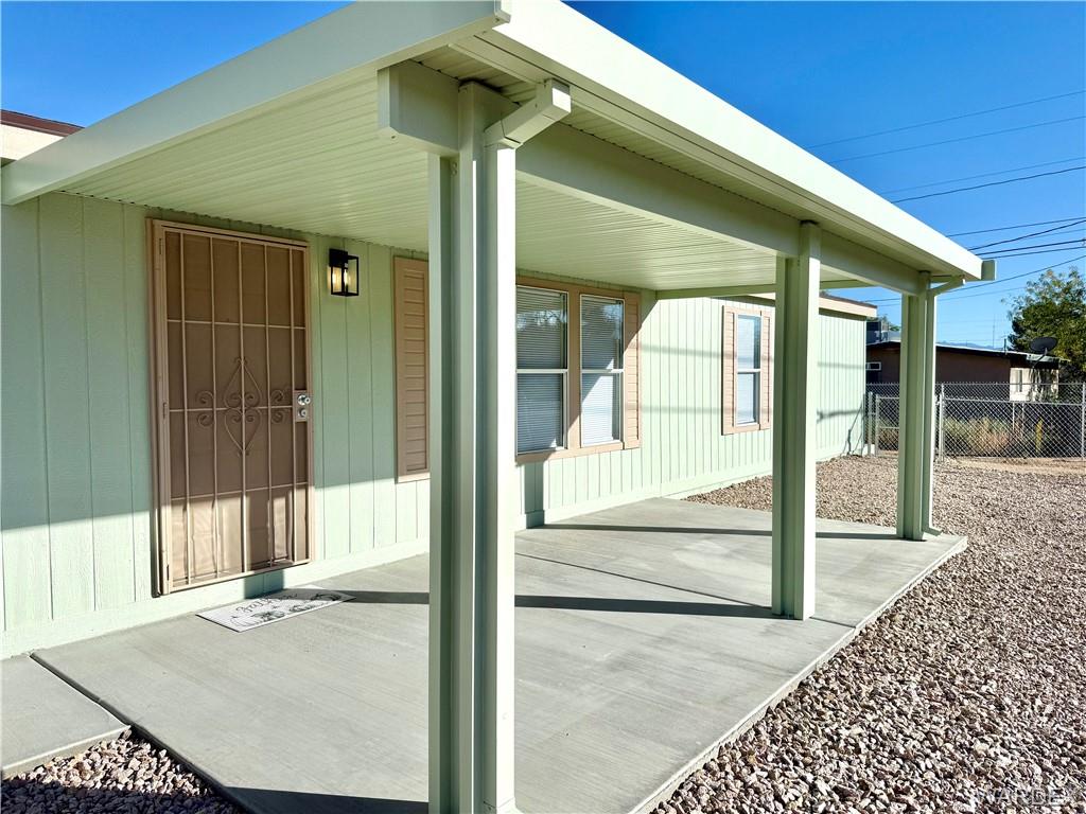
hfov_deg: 71.6
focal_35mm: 24
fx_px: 753
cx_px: 543
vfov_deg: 56.8
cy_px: 407
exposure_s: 1/8130
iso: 80
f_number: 1.78
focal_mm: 6.76
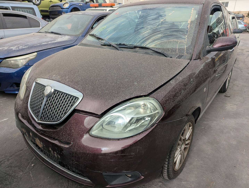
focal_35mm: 24
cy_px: 94
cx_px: 124
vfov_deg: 56.9
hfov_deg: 71.5
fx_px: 173
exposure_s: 1/1364
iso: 46
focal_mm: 6.81
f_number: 1.85
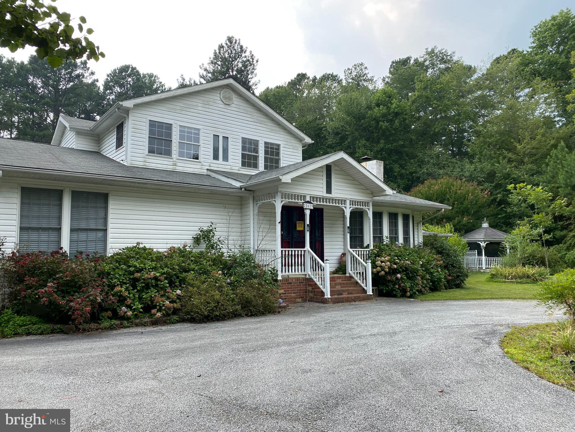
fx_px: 432
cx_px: 288
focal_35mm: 26
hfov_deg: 67.3
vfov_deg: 53.1
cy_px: 216
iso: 32
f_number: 1.8
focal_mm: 4.25
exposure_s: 1/560
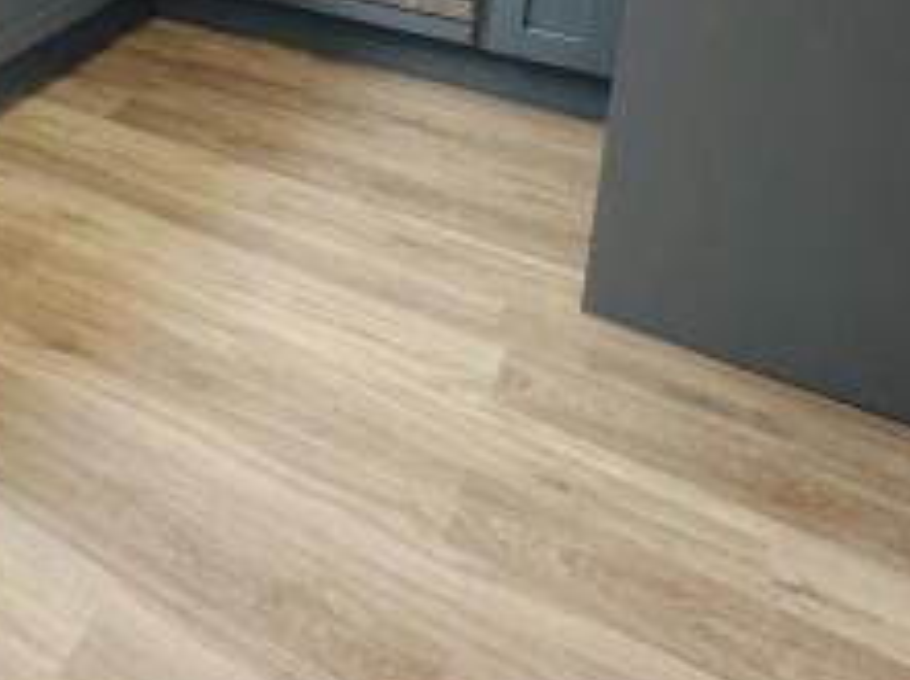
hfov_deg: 45.3
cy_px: -138
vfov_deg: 32.0
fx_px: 971
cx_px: 84
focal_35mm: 37
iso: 50
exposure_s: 1/100
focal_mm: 2.22
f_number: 2.2
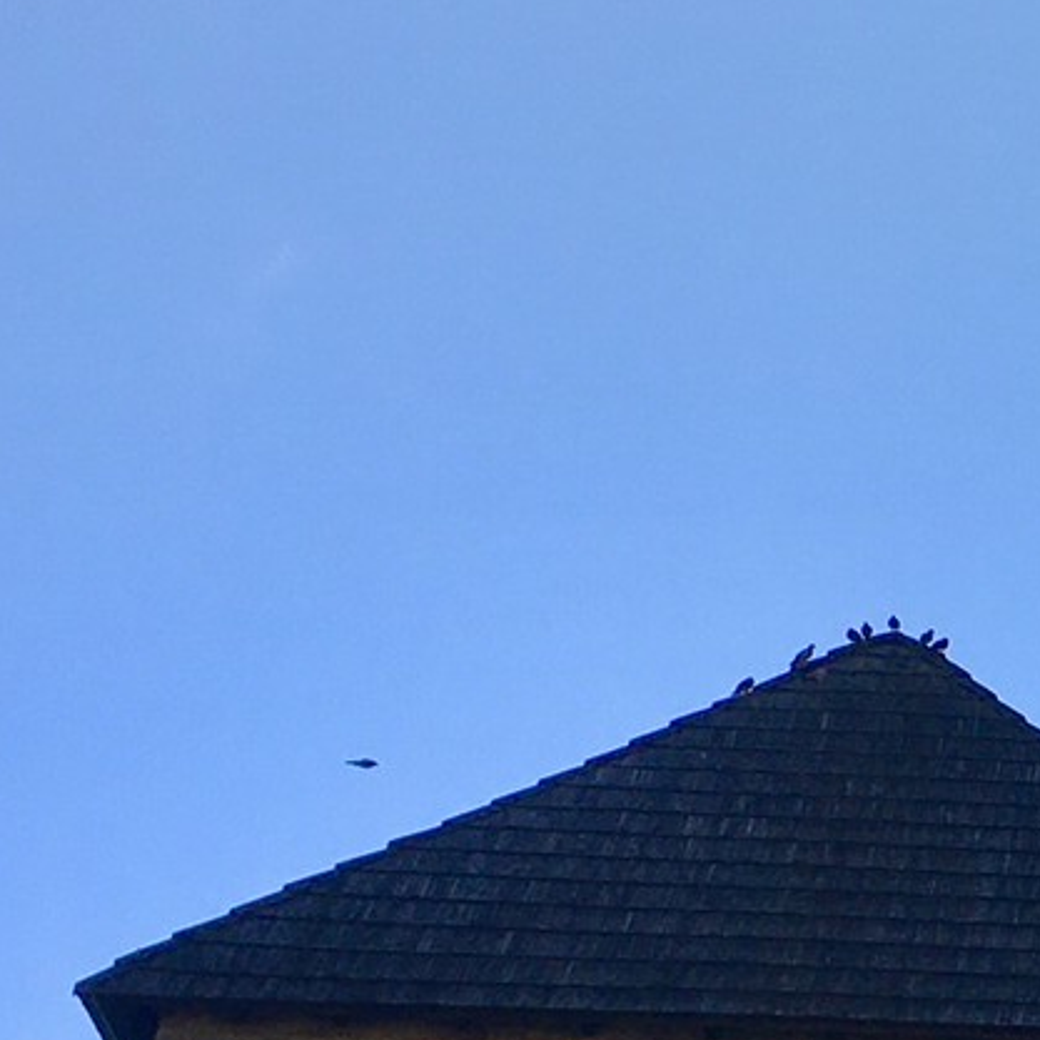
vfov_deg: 13.9
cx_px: 1594
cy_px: 1152
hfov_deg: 13.3
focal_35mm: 123
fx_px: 4181
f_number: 2.2
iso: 25
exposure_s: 1/1972
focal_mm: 4.15
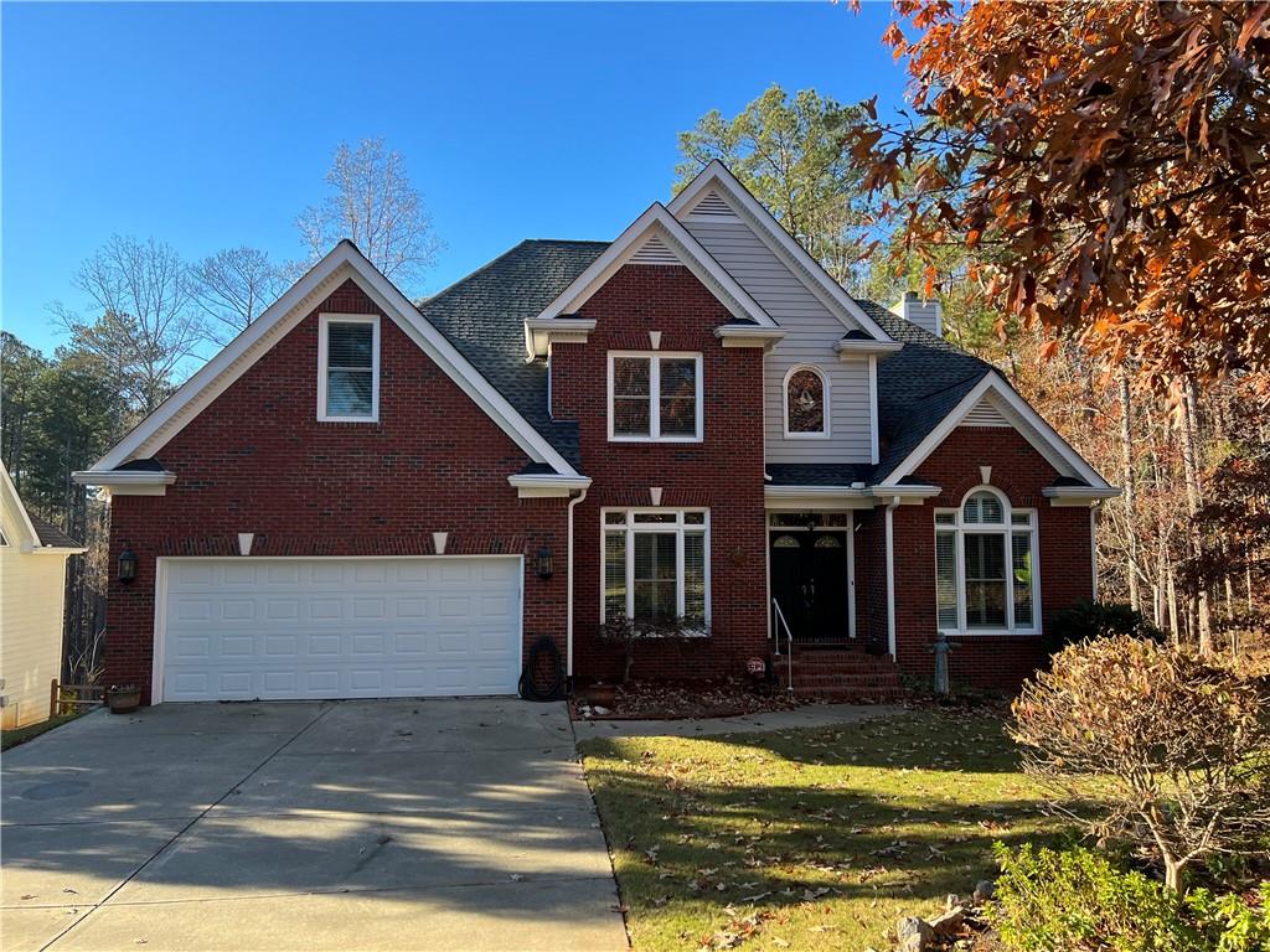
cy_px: 476
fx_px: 954
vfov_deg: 53.1
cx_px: 635
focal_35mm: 26
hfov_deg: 67.3
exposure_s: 1/696
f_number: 1.5
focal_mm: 5.7
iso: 50
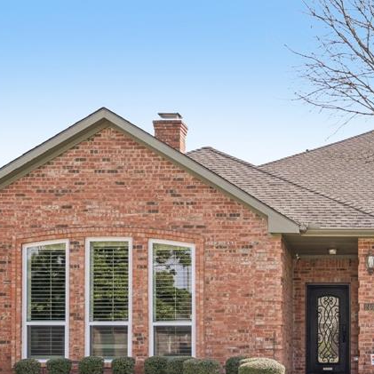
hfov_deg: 26.7
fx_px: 758
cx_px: 344
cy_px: 289
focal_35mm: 62
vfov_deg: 27.3
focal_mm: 30
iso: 400
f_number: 8
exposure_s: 1/640
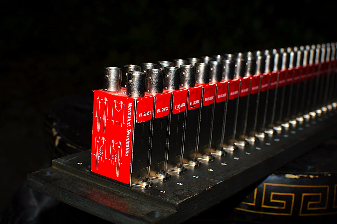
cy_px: 112
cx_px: 168
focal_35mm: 52
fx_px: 491
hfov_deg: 37.9
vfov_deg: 25.7
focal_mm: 35
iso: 100
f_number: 8
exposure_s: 1/60
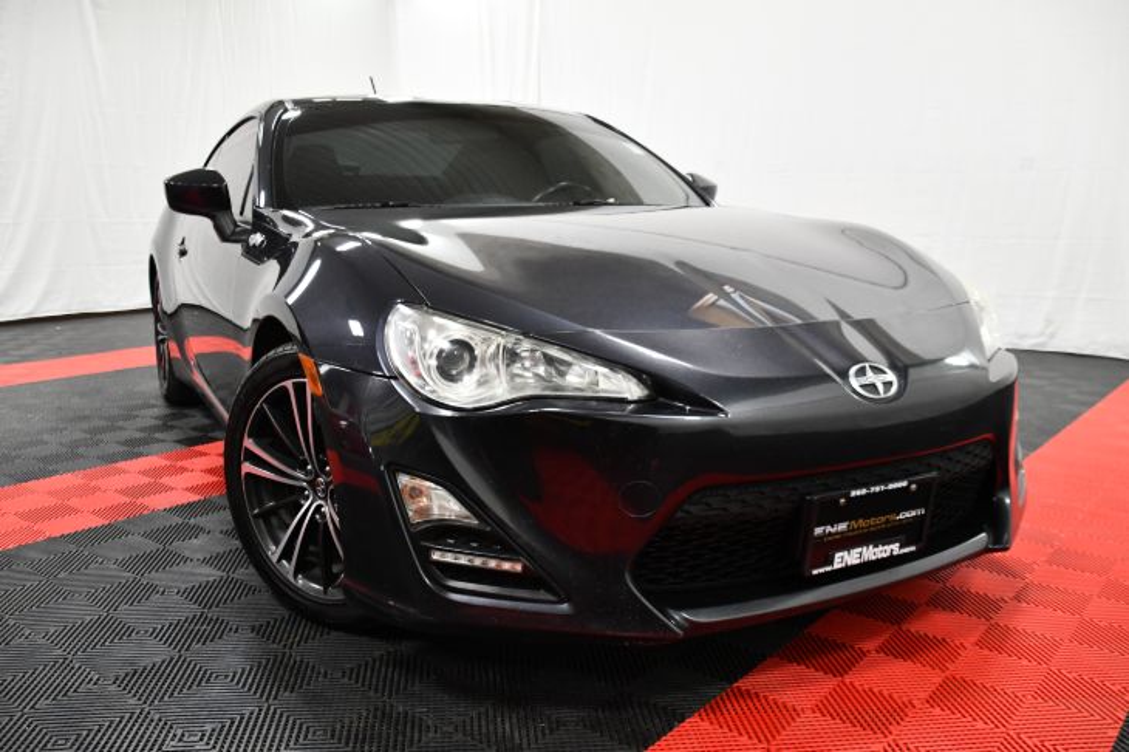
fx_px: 972
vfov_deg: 42.3
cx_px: 564
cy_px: 376
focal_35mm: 31
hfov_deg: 60.3
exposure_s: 1/125
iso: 2500
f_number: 3.5
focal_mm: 21
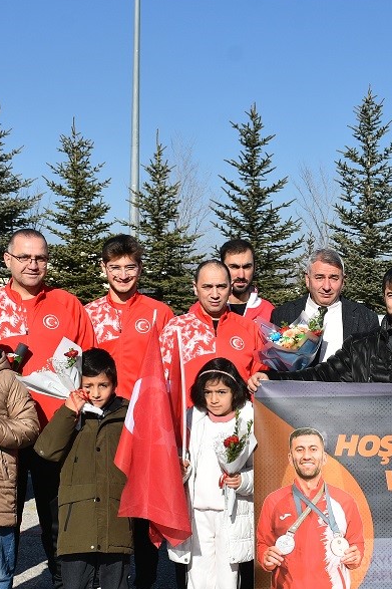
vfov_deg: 29.2
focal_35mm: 69
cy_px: 345
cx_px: 330
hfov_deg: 19.5
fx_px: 1128
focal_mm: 24
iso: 110
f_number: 8
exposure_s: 1/500
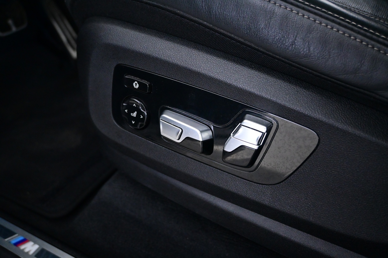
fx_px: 339
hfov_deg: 59.5
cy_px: 129
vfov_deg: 41.7
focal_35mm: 32
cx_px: 194
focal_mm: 21
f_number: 4
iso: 3600
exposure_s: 1/30
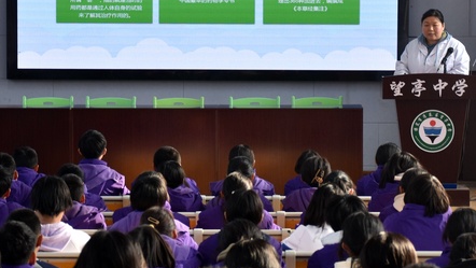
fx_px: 1616
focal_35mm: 128
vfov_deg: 9.5
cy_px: 104
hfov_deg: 16.7
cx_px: 197
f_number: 5.6
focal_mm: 48
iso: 320
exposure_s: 1/100
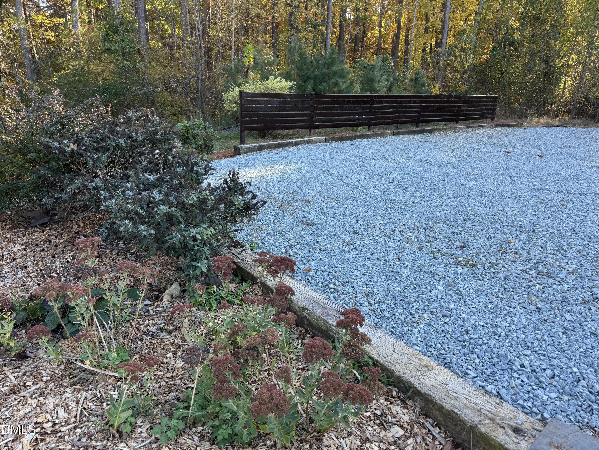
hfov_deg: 71.6
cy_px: 225
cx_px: 300
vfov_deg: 56.8
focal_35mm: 24
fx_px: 415
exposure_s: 1/368
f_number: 1.78
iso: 80
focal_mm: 6.76
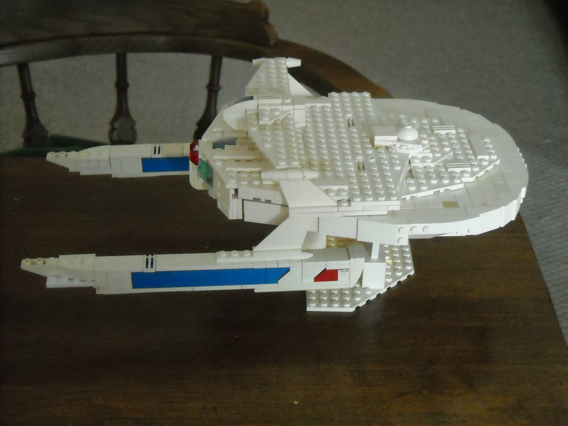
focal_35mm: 76
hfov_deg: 25.7
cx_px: 284
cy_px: 213
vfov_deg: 19.4
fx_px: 1247
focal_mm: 12.3
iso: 800
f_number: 3.9
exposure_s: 1/15
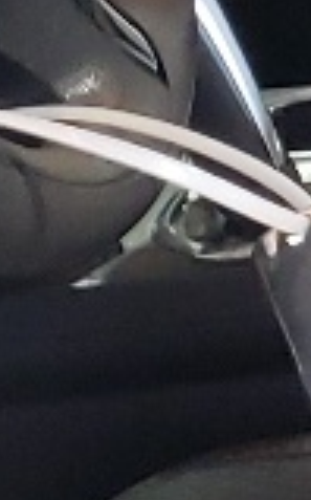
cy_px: 208
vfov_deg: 7.6
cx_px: 713
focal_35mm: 278
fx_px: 3780
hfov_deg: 4.6
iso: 284
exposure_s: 1/30
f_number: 1.5
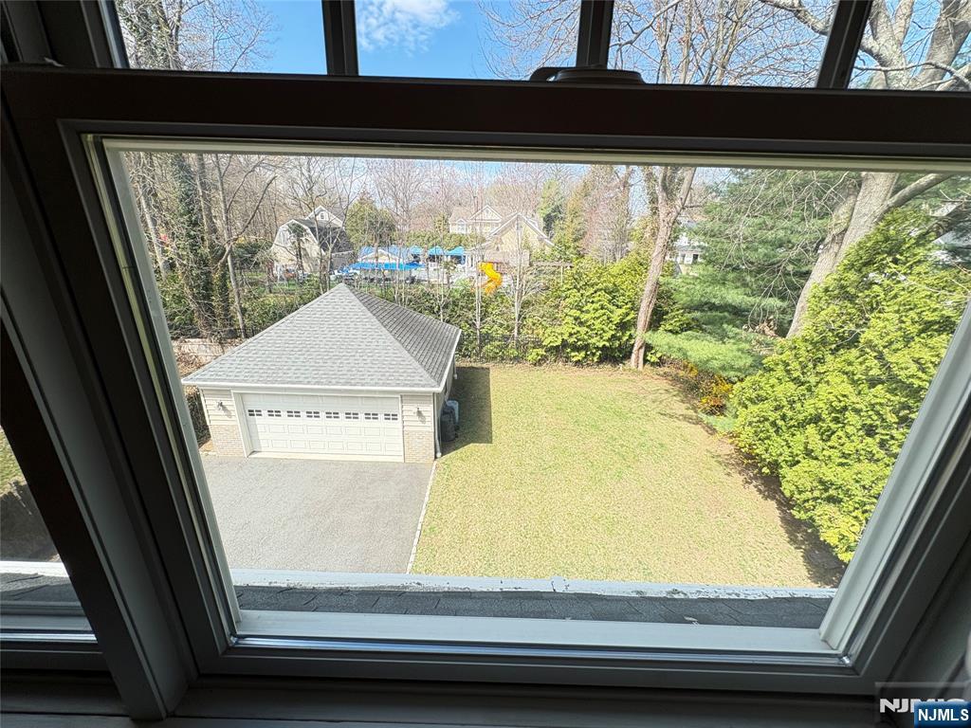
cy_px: 364
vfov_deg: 85.7
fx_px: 393
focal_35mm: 14
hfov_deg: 102.1
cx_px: 486
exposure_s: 1/428
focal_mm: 2.22
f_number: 2.2
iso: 64
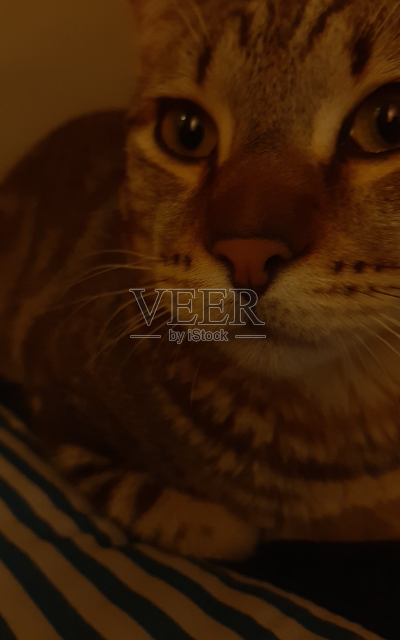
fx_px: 506
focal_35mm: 29
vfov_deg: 64.6
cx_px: 198
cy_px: 317
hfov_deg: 43.2
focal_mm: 3.93
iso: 100
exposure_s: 1/15
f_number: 1.7
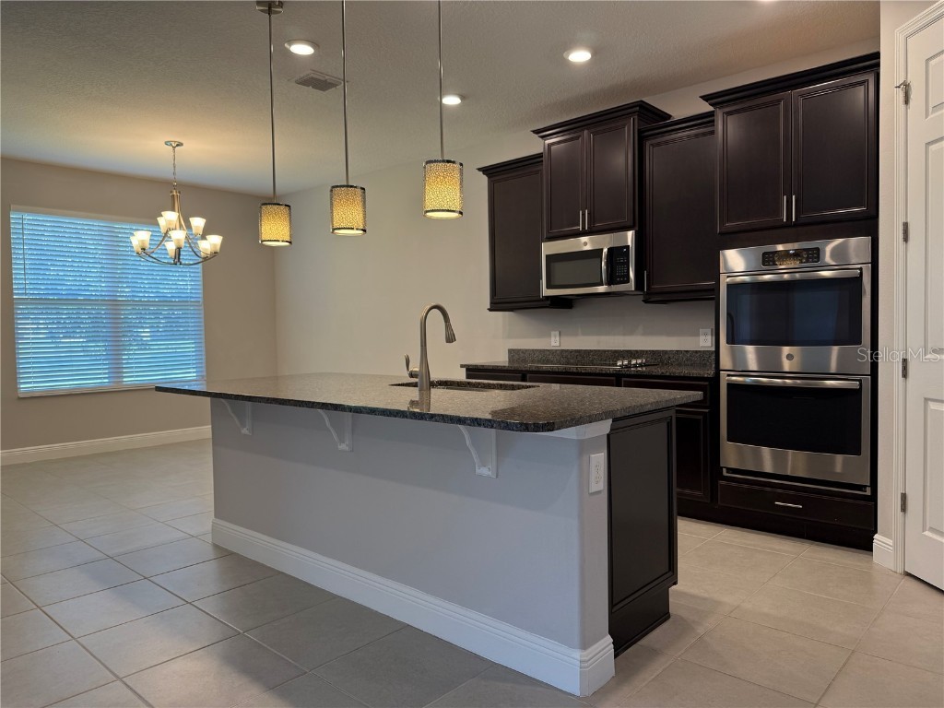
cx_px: 472
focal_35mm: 24
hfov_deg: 71.6
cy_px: 354
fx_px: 654
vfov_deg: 56.8
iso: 100
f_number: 1.78
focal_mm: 6.76
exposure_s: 1/120
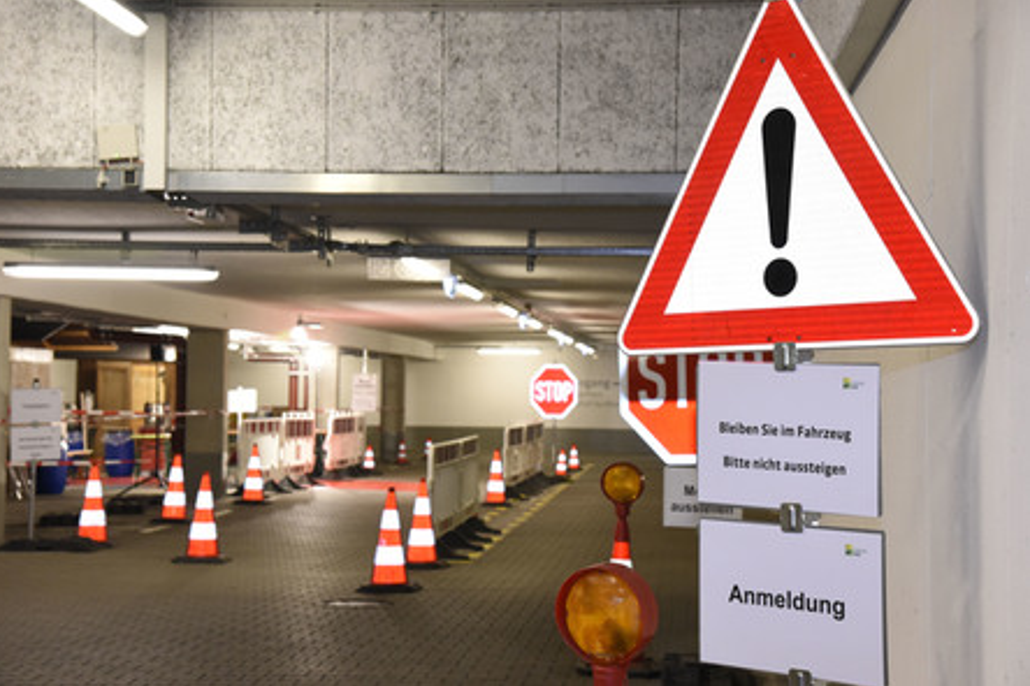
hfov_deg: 31.9
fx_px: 1802
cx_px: 509
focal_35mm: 63
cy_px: 341
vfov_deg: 21.6
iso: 3200
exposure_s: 1/60
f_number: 6.3
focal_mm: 62
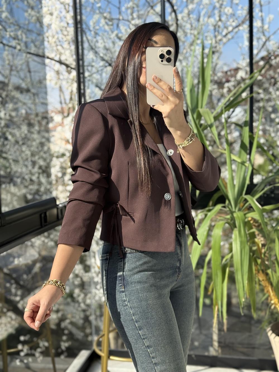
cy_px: 186
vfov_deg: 39.7
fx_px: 516
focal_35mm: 48
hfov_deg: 30.3
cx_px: 140
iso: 80
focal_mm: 6.76
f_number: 1.78
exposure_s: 1/1543
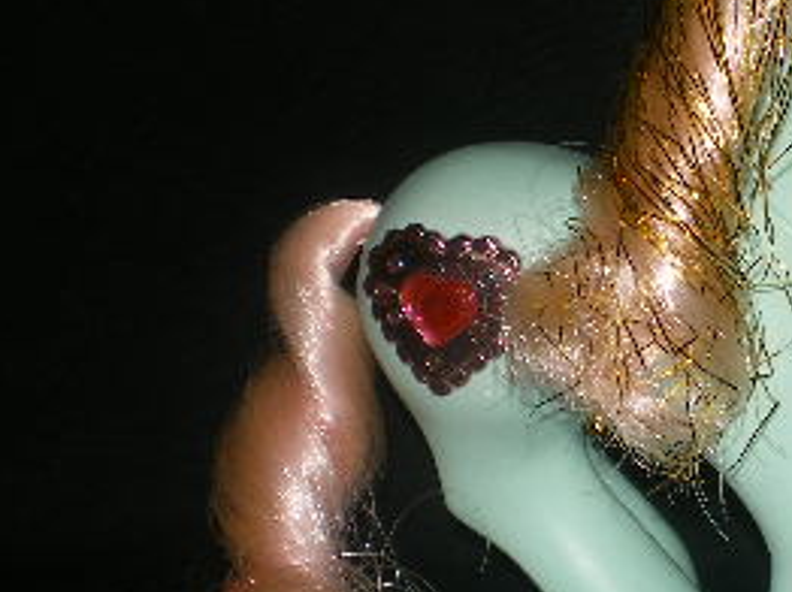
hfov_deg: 20.8
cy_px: 242
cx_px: 665
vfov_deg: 15.9
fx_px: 2126
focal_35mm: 93
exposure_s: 1/30
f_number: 4.6
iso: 64
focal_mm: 6.3
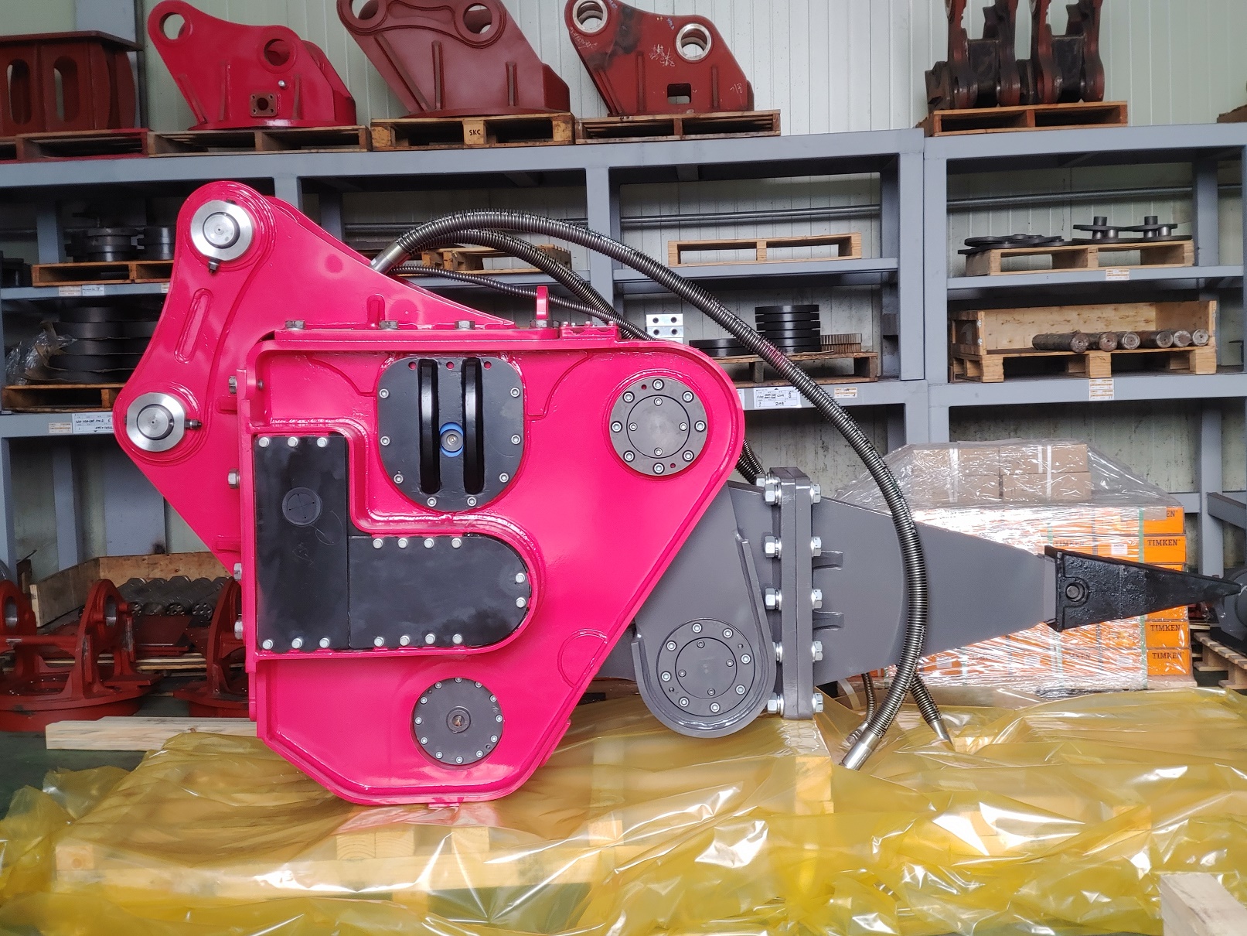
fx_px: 1801
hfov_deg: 38.2
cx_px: 624
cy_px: 468
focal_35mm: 50
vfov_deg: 29.1
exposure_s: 1/120
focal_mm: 5.88
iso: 250
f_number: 2.4
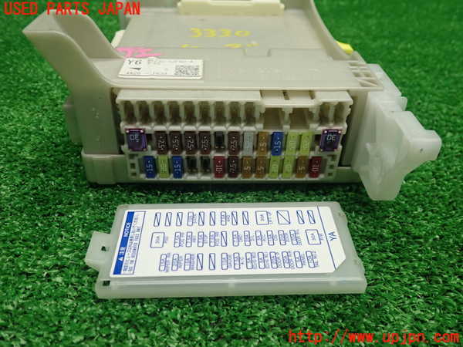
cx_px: 232
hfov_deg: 60.0
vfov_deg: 46.8
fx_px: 401
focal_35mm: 30
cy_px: 174
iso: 400
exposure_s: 1/125
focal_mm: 5.5
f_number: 2.3
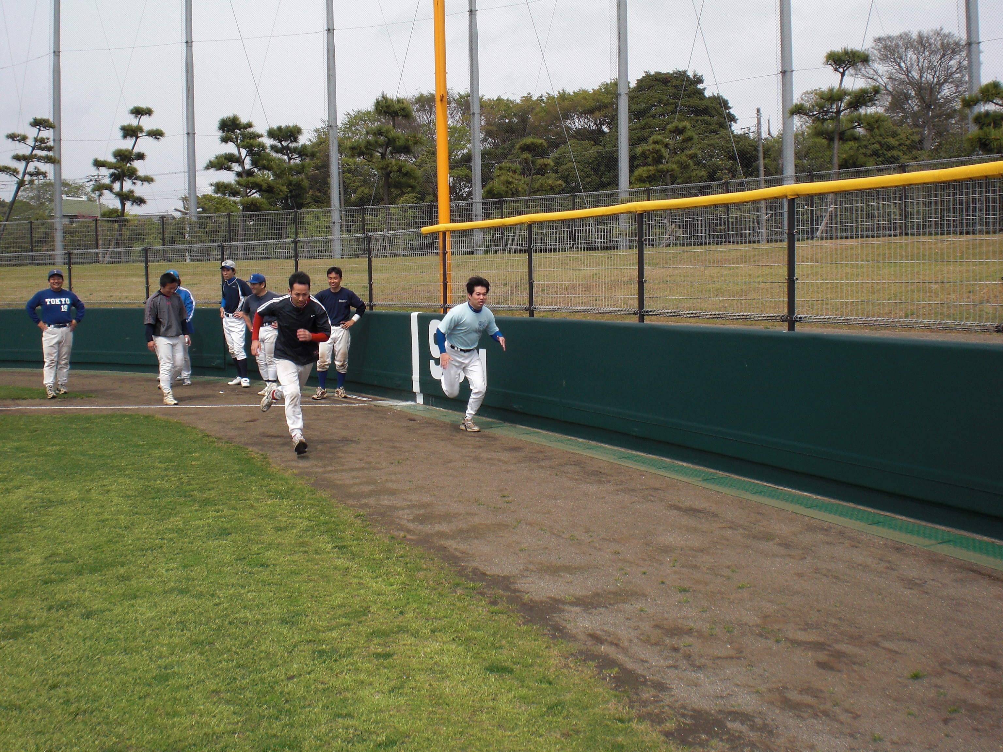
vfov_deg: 37.7
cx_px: 502
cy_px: 376
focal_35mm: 38
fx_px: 1101
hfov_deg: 49.0
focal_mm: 6.3
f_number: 5.6
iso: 64
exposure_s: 1/320
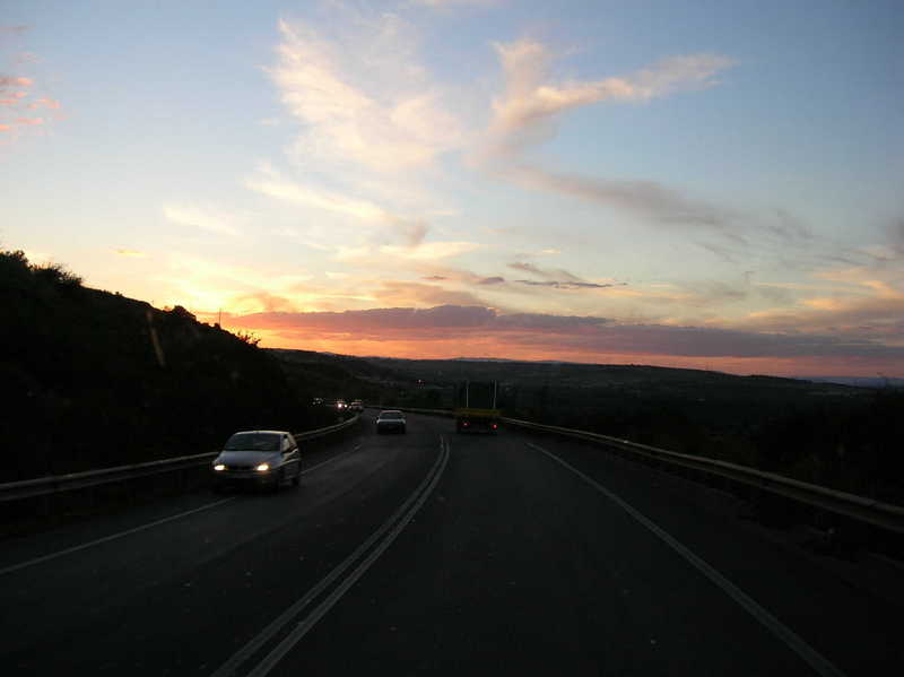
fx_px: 940
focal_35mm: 36
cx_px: 452
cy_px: 338
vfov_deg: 39.6
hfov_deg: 51.4
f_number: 2.7
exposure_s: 1/154
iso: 50
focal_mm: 6
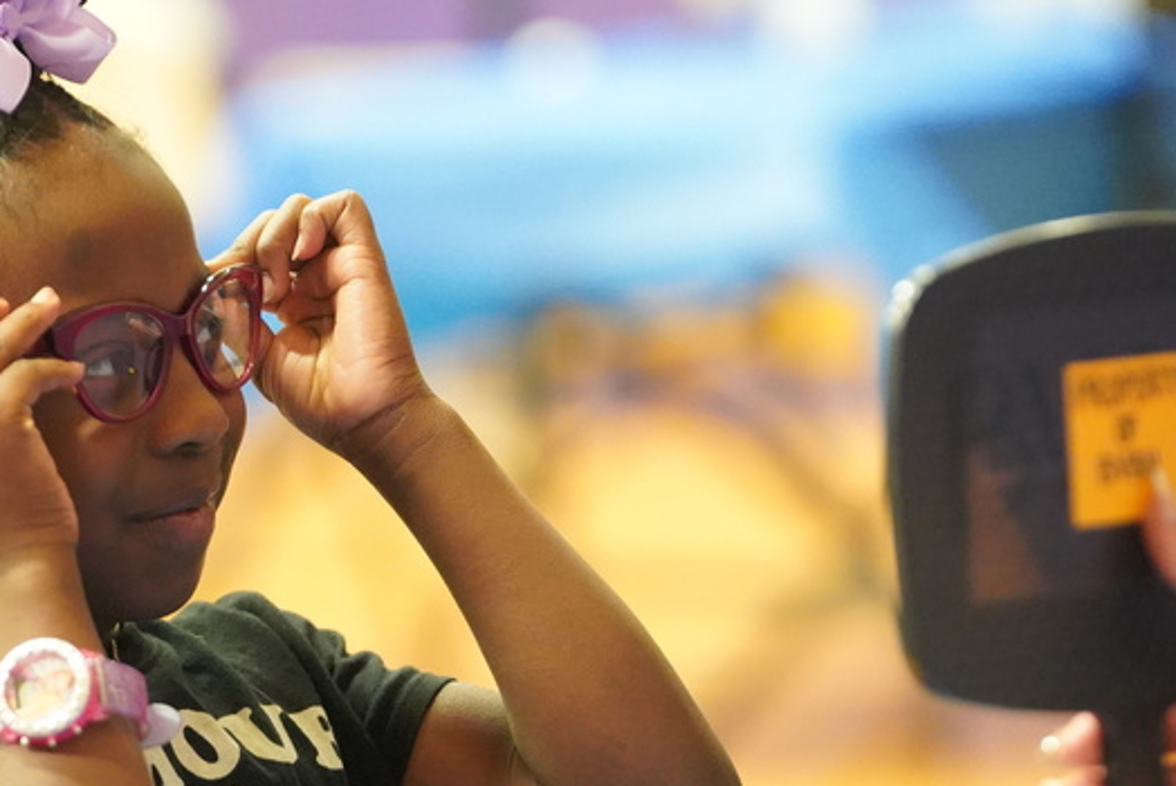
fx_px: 9380
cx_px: 377
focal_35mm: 287
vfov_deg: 4.8
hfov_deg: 7.2
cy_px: 657
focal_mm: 147
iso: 12800
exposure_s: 1/160
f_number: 3.2
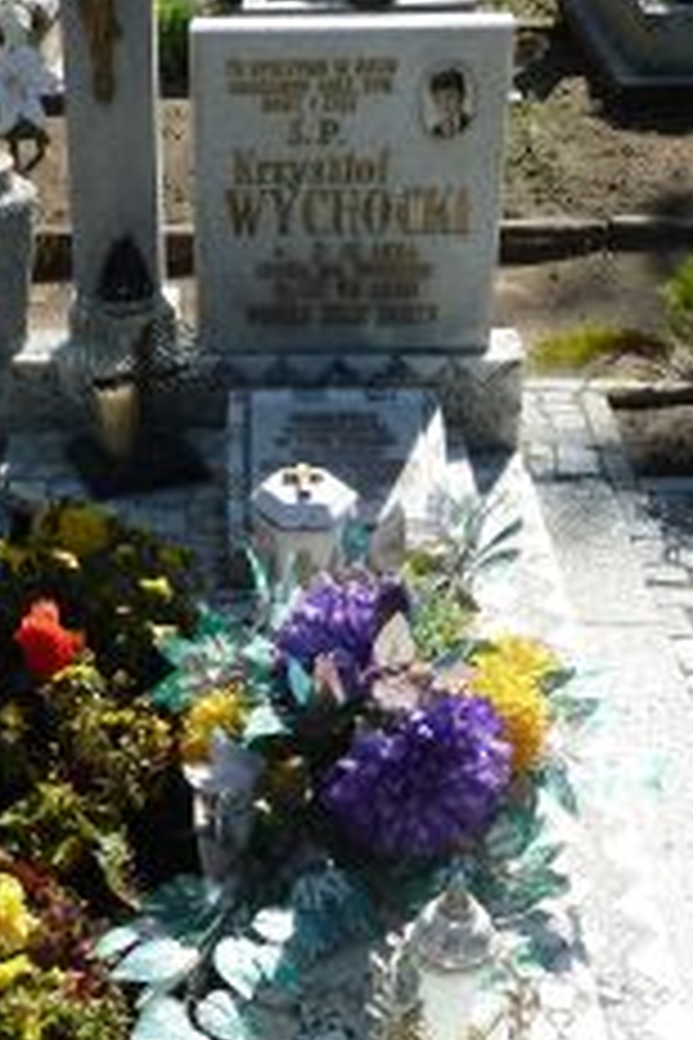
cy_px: 608
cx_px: 171
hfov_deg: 24.8
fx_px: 1559
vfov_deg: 36.8
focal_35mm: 54
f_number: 4
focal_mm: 4.1
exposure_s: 1/400
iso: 80
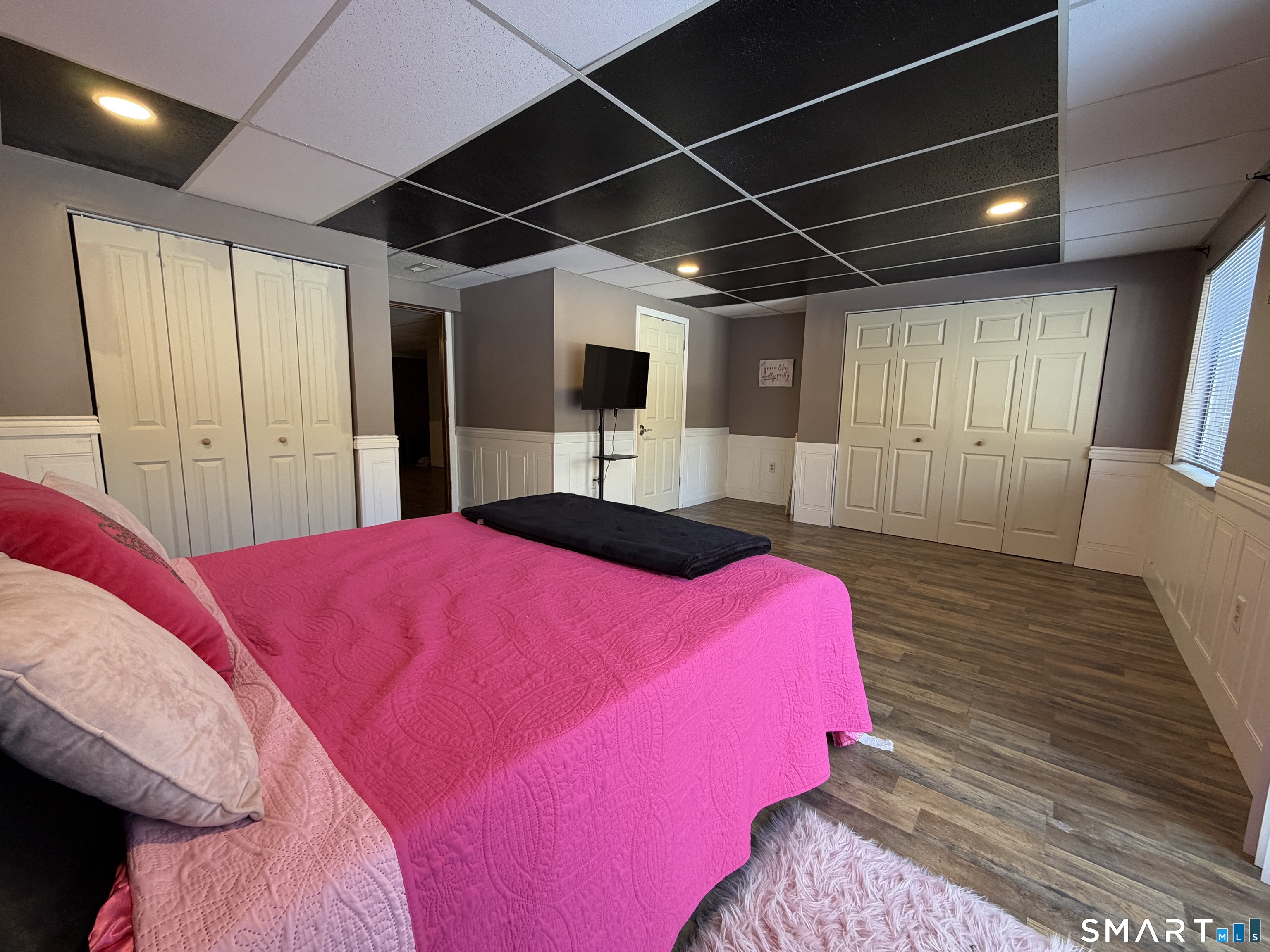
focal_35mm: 14
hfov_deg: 102.1
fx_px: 514
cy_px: 476
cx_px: 635
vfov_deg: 85.7
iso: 200
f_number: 2.2
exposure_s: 1/60
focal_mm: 2.22
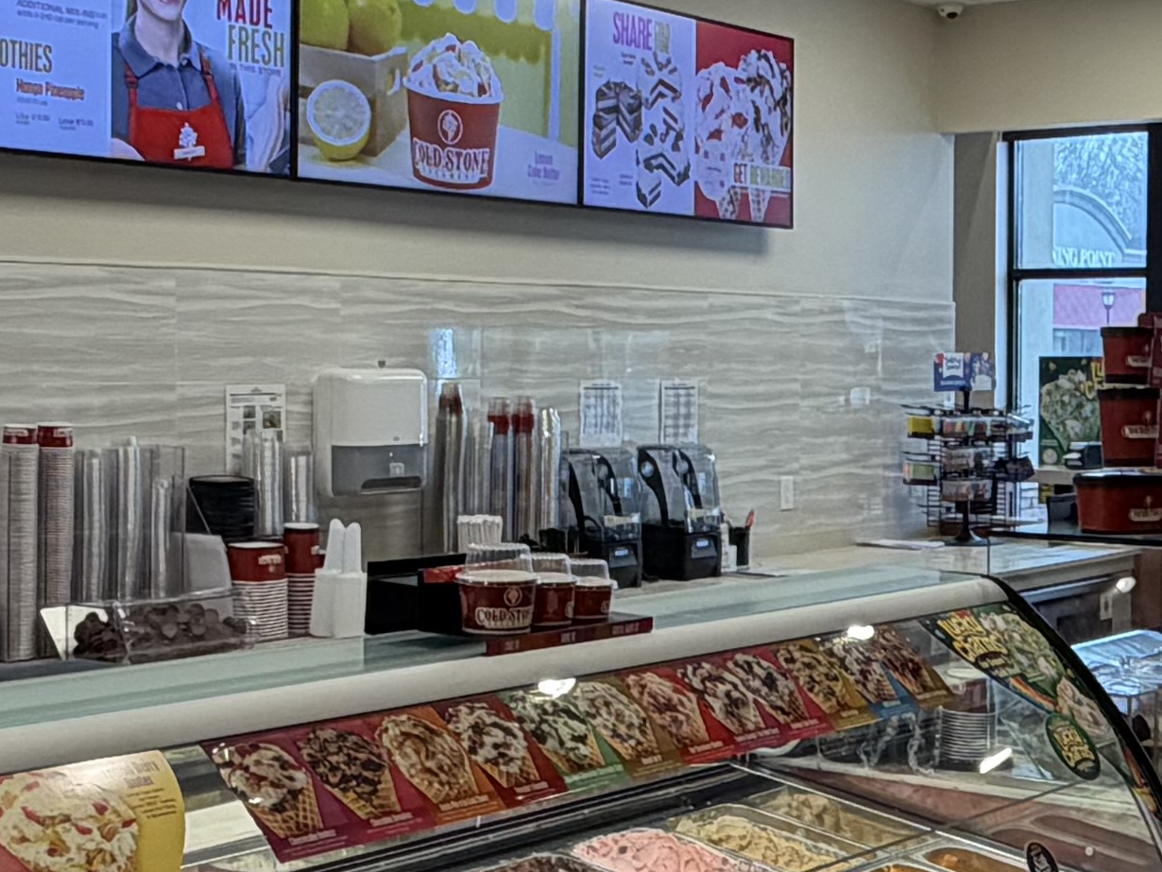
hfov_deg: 29.6
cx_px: 775
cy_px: 419
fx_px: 2182
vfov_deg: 22.6
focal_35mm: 65
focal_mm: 2.22
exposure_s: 1/120
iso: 125
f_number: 2.2
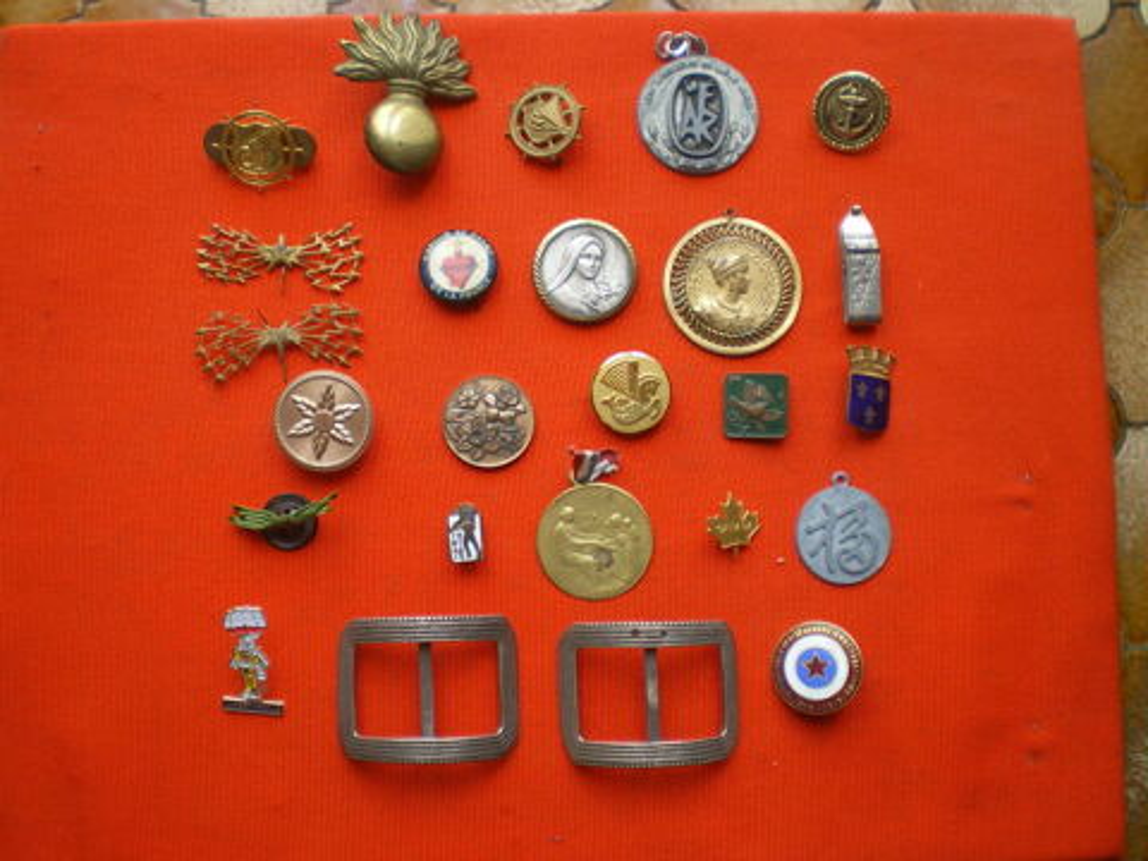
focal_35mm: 38
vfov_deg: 37.7
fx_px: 1260
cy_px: 430
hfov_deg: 49.0
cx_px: 574
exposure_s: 1/50
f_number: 3.1
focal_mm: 6.3
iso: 100
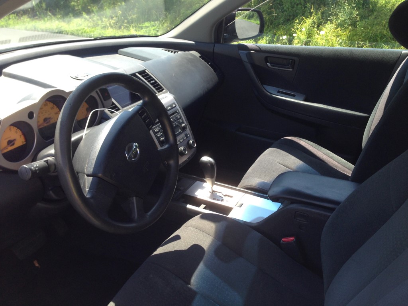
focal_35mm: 33
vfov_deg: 42.9
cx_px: 204
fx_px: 389
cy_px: 153
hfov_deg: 55.4
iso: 50
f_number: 2.4
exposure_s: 1/213
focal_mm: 4.12
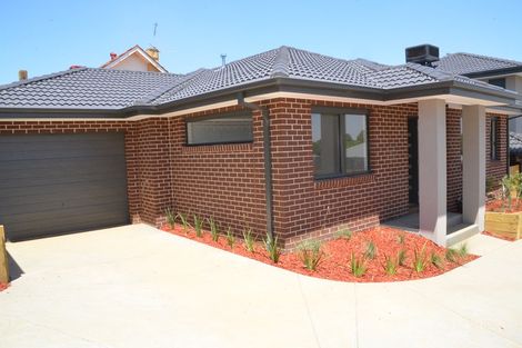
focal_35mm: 27
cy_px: 174
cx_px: 261
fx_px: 391
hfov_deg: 67.4
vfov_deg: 47.9
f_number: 22
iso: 2000
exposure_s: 1/250
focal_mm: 18
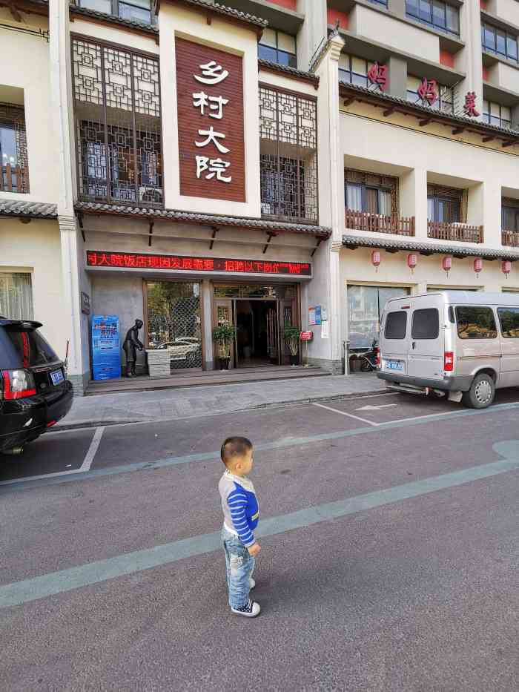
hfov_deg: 74.7
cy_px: 346
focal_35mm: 17
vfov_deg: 91.0
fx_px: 340
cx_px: 260
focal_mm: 2.26
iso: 50
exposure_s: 1/141
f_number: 2.2
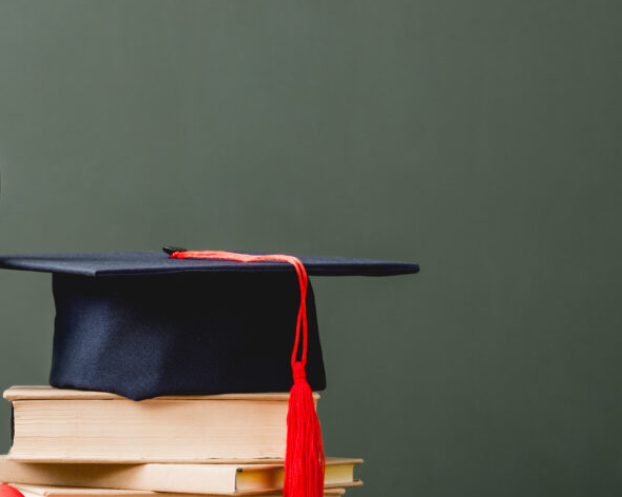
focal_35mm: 220
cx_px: 193
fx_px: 4050
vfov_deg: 7.0
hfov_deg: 8.8
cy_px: 355
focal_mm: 135
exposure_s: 1/200
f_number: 7.1
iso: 125
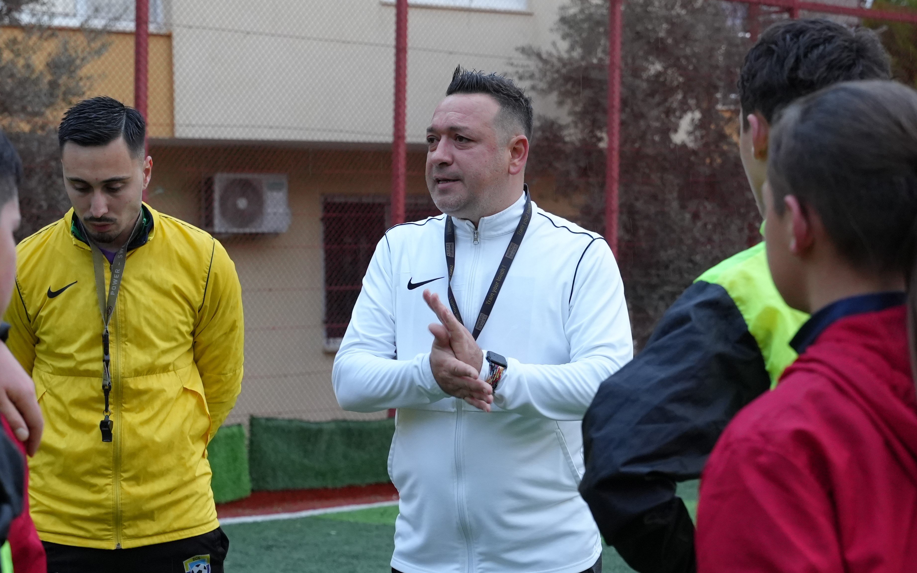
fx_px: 2099
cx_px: 430
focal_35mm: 84
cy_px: 329
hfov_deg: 24.6
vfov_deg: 15.5
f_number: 4
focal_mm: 44
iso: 2000
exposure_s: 1/160
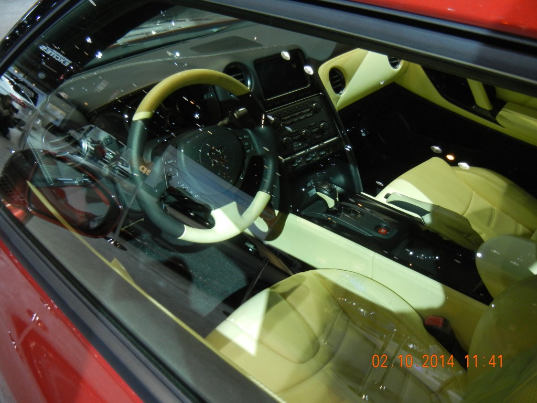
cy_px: 202
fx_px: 465
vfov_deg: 46.8
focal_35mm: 30
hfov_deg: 60.0
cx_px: 268
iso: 400
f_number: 3.5
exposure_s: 1/45
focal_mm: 5.4
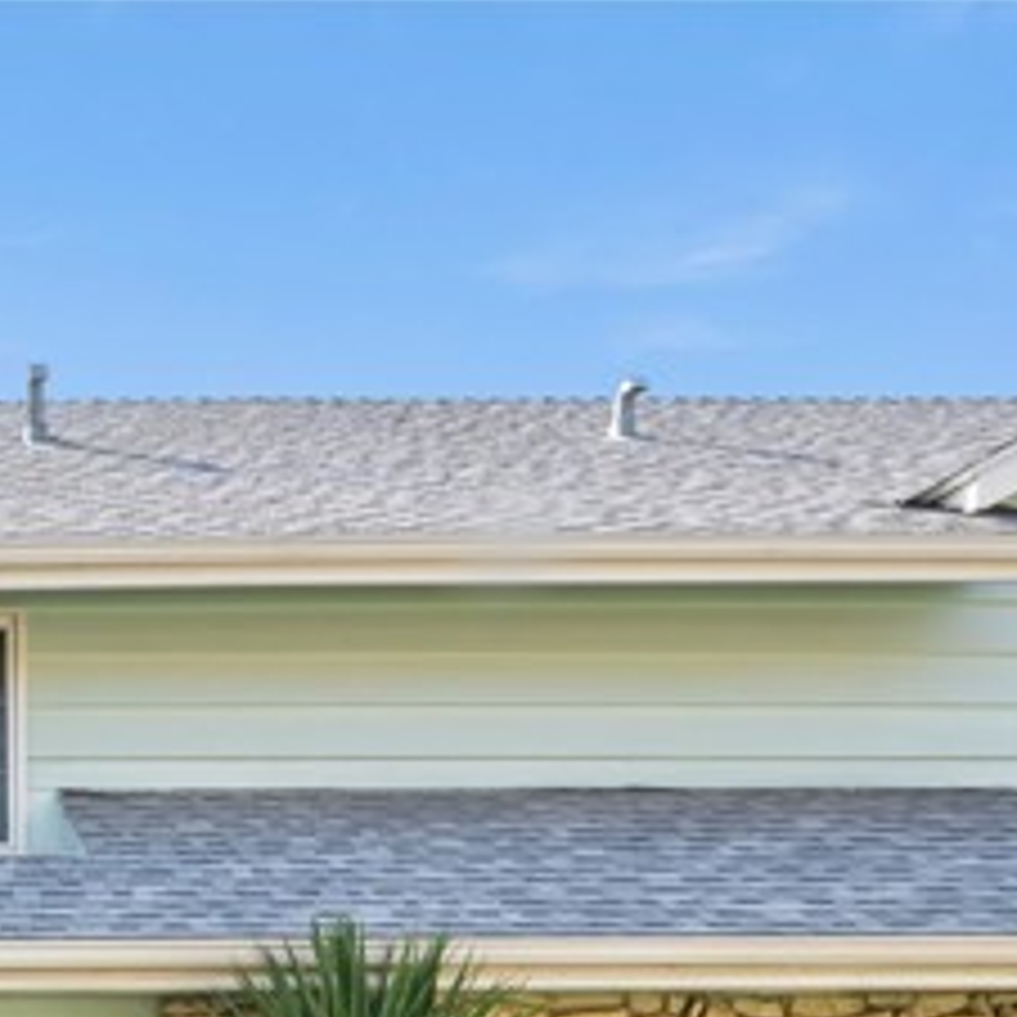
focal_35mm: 50
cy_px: 1076
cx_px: -261
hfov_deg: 28.6
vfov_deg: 30.9
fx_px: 1662
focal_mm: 10
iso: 100
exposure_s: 1/100
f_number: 9
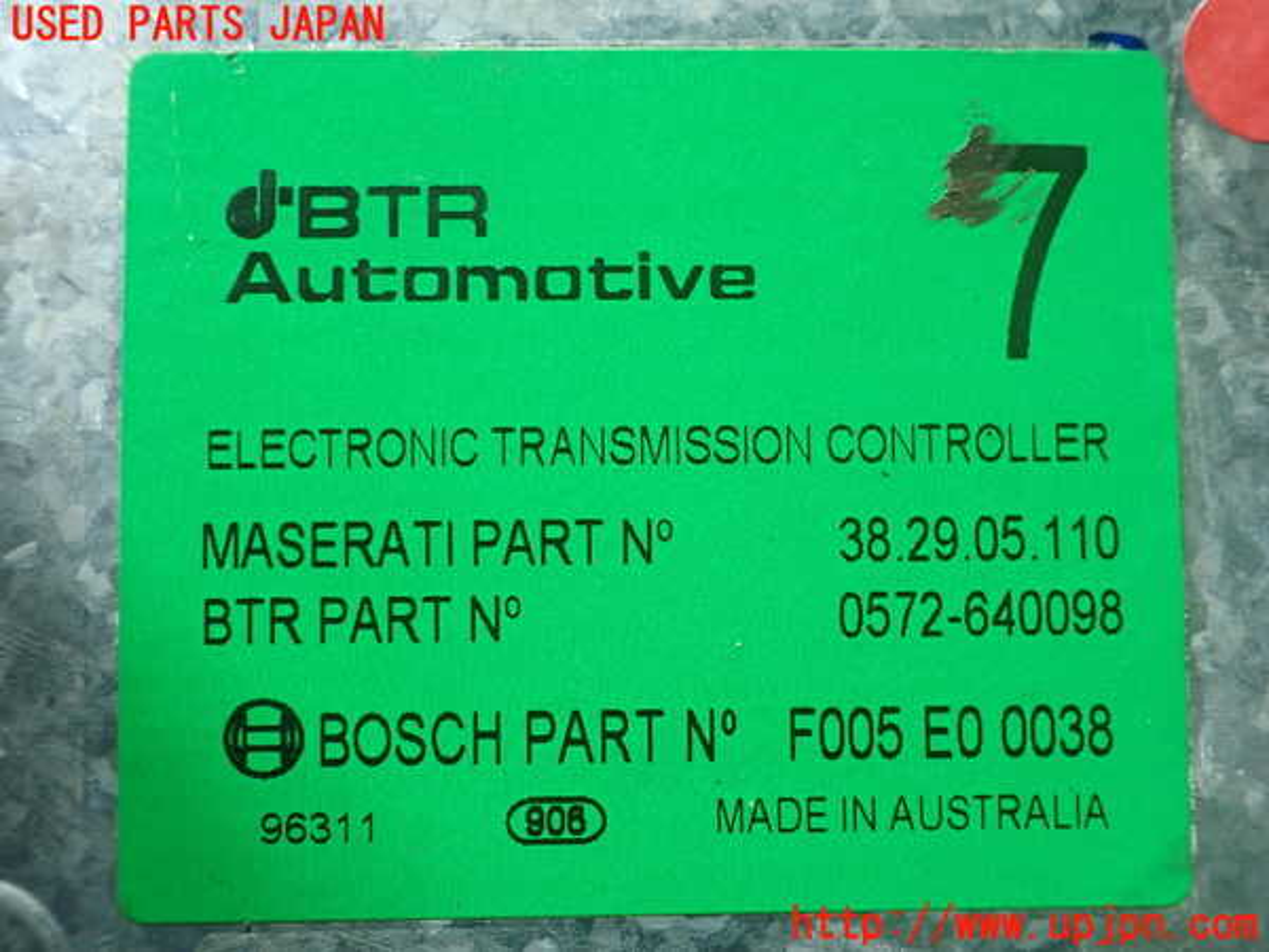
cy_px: 476
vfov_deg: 46.8
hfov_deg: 60.0
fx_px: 1100
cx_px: 634
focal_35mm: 30
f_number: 2.3
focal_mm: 5.5
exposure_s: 1/125
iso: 500
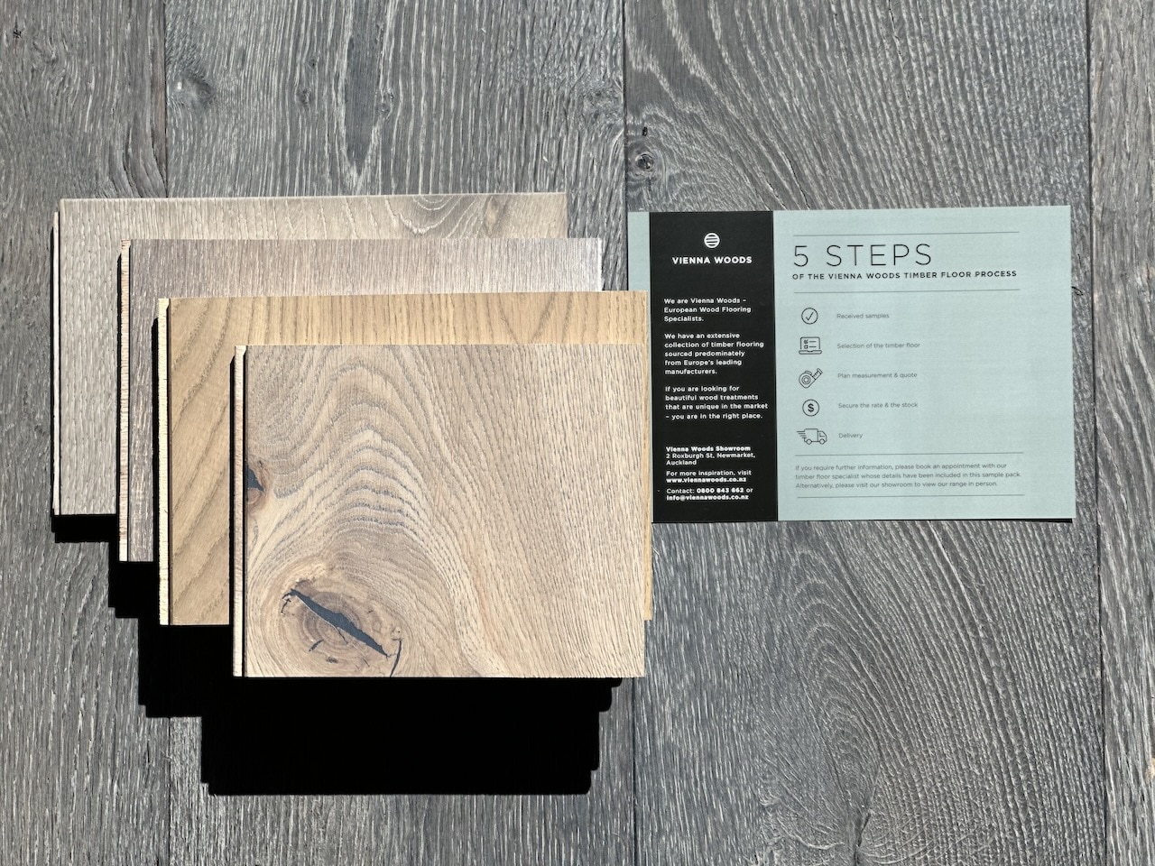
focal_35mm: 77
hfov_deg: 25.3
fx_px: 2569
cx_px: 578
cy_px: 433
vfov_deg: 19.1
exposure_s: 1/363
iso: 32
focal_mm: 9
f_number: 2.8
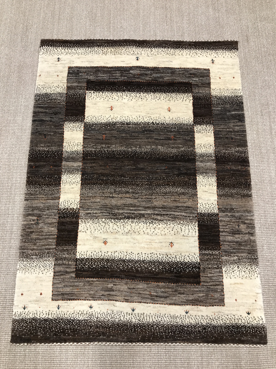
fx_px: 298
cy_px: 184
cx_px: 138
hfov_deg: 49.7
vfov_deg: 63.4
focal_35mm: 28
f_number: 1.8
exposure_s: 1/50
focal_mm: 3.99
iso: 25
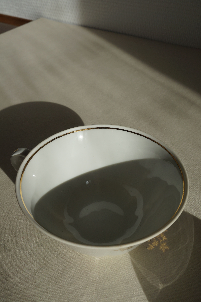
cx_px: 100
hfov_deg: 36.8
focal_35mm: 36
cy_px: 151
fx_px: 302
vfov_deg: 53.2
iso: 200
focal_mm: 24
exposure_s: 1/200
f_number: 11
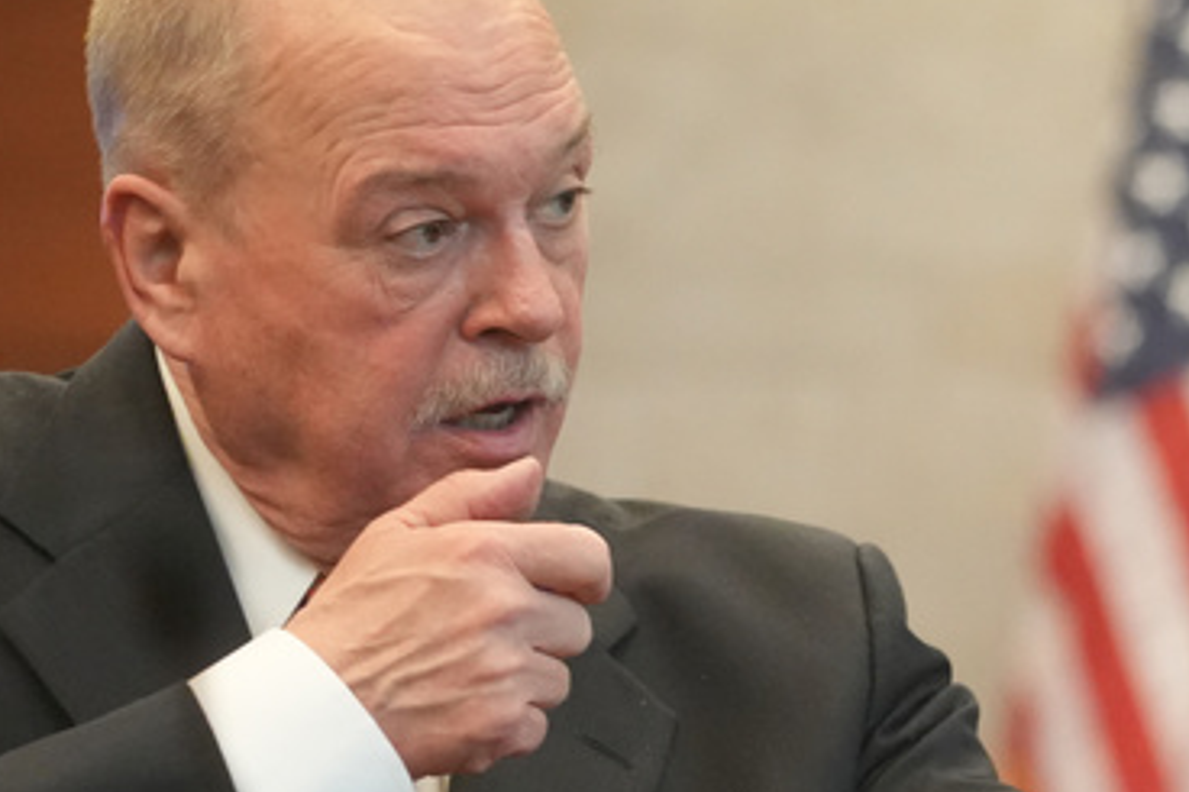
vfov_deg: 3.4
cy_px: 931
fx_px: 13502
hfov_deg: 5.0
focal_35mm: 409
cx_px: 1089
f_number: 4
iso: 8000
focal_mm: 147
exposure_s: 1/200
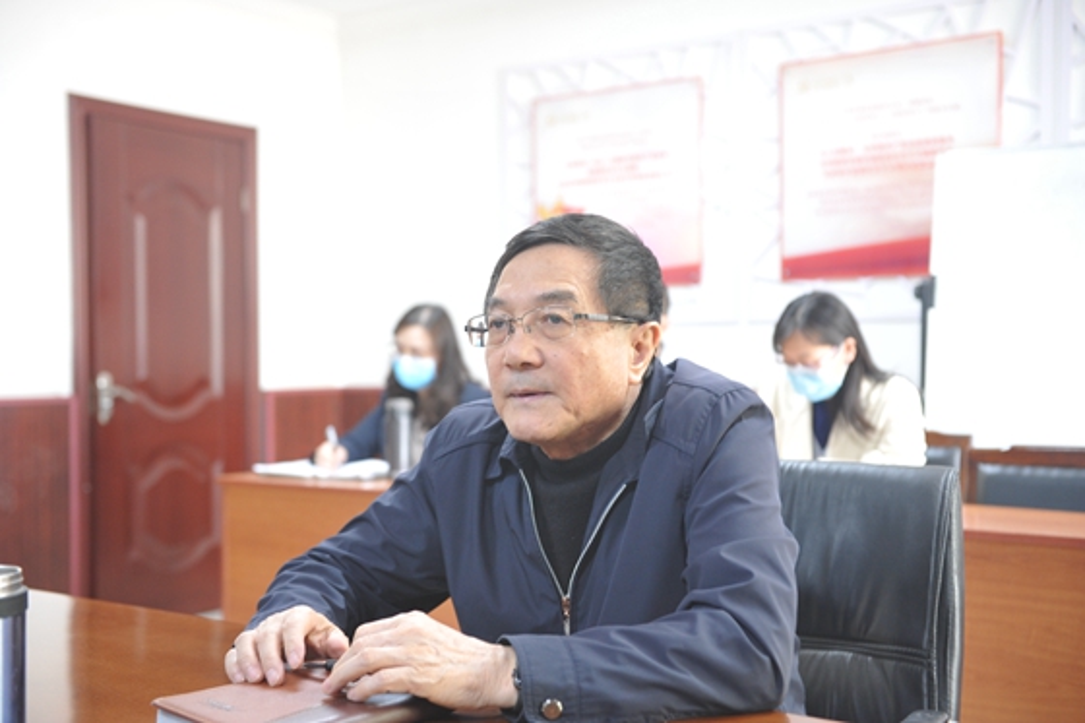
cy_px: 362
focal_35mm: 48
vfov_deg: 28.1
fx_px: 1446
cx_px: 542
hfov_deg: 41.1
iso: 1600
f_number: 3.2
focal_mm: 48
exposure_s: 1/40
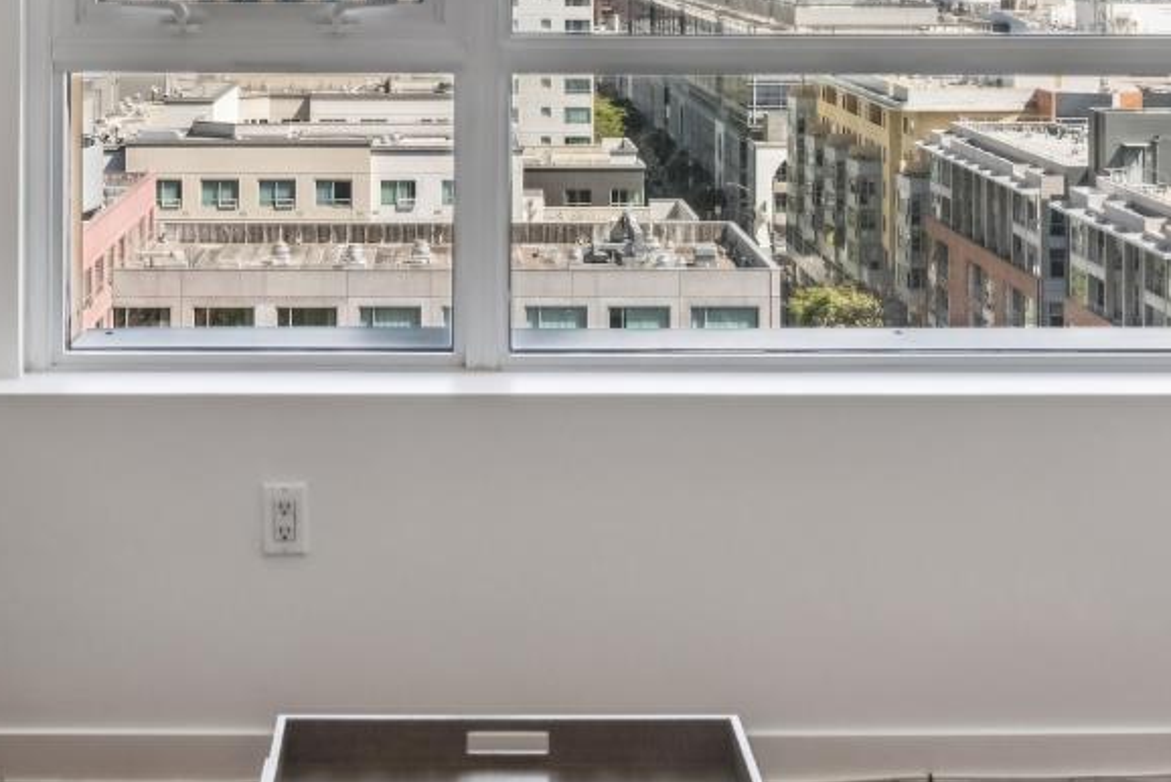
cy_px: -69
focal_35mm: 83
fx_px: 2701
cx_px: 458
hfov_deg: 24.4
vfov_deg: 16.0
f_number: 11
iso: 100
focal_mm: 32
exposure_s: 1/80
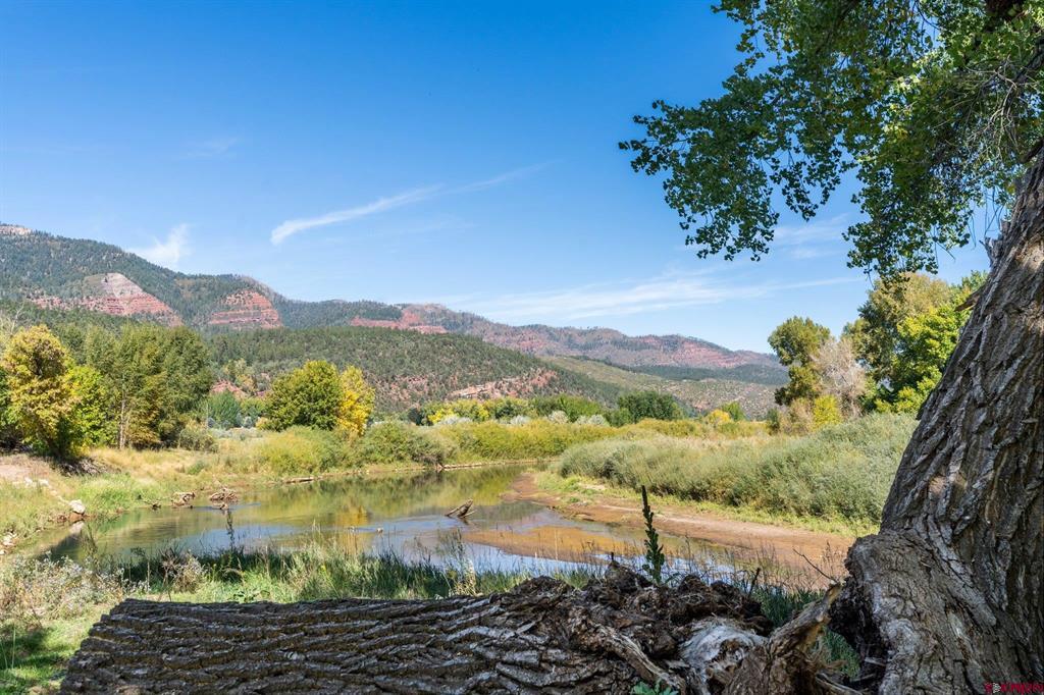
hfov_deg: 57.2
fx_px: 957
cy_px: 348
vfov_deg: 39.9
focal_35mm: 33
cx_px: 522
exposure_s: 1/1000
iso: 400
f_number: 8
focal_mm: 33
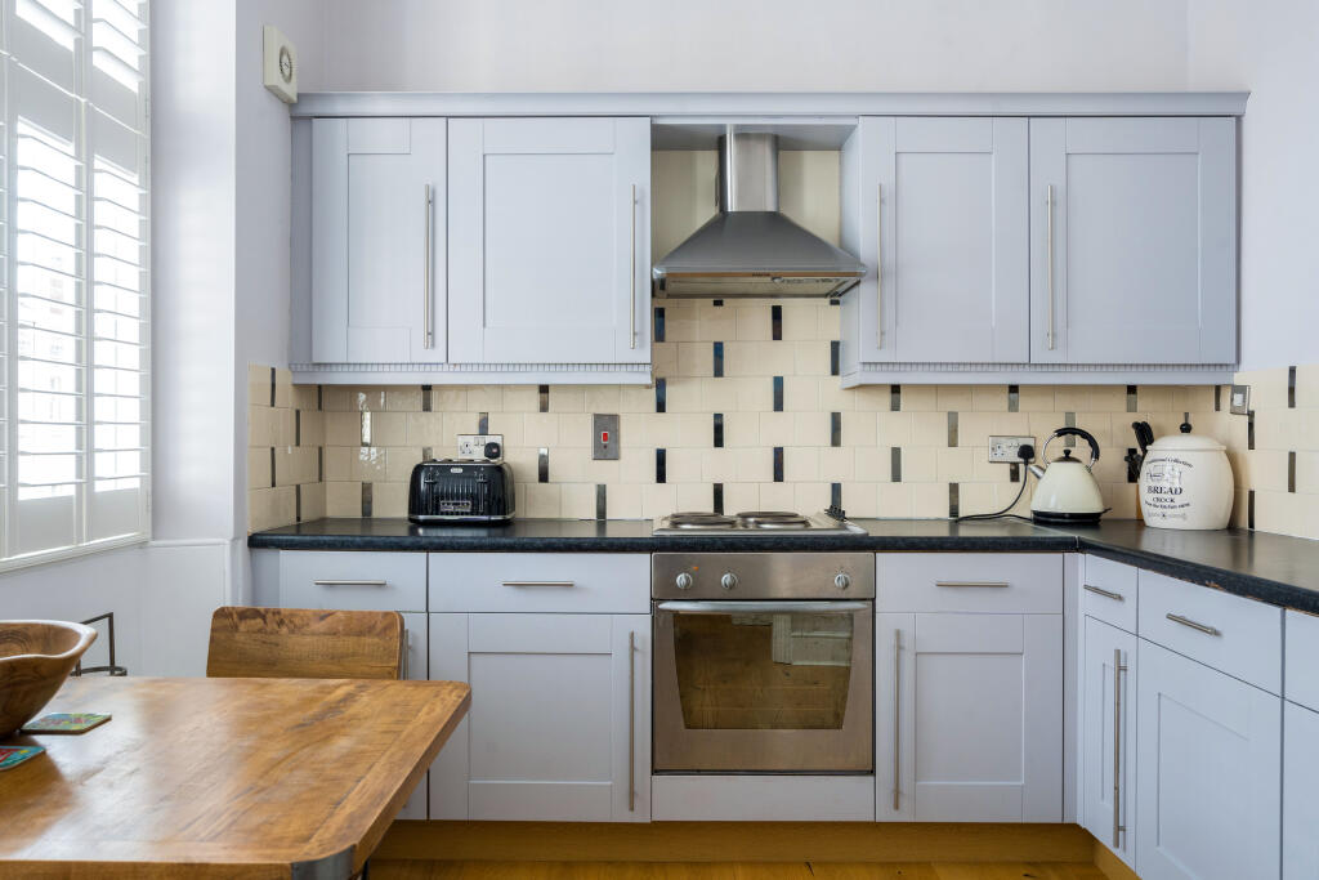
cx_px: 660
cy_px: 440
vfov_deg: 45.0
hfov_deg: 63.7
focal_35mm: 29
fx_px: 1063
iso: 640
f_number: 9
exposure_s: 1/20
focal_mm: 29
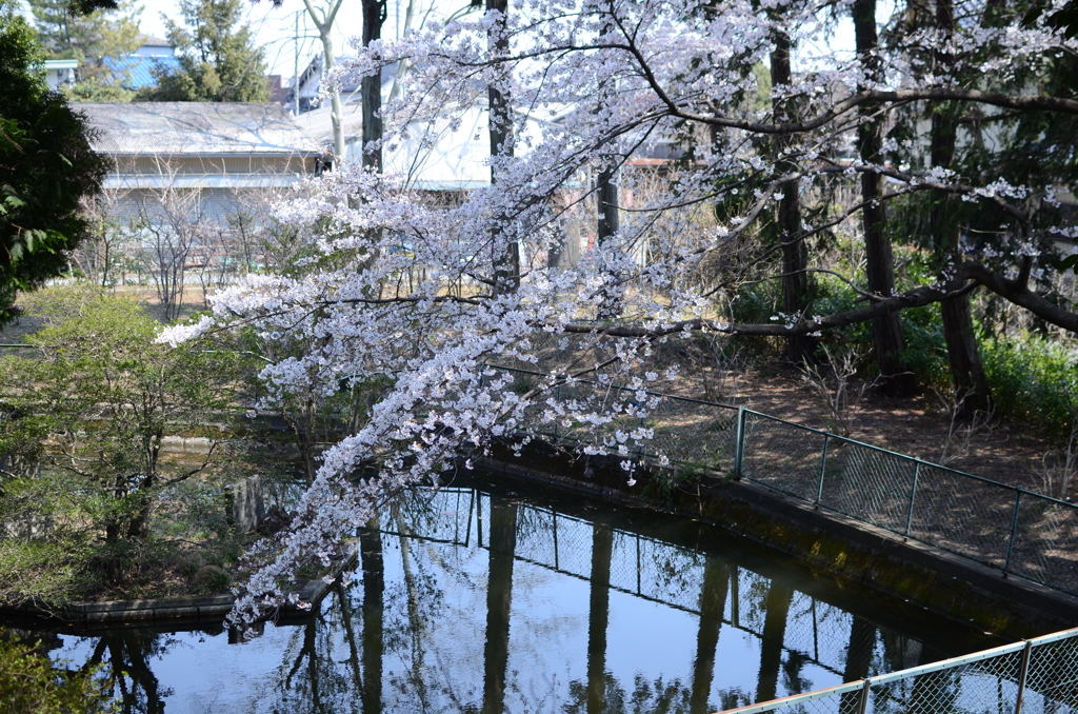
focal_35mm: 52
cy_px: 357
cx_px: 539
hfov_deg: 37.9
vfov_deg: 25.6
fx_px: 1569
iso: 200
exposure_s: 1/1000
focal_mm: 35
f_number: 2.8
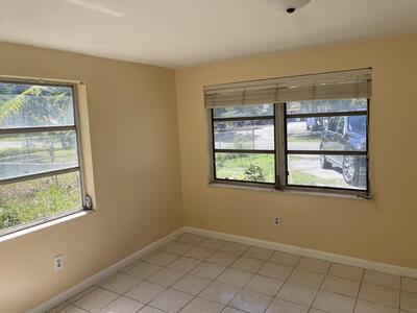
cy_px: 156
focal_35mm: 26
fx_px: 313
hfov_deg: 67.3
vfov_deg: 53.1
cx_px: 208
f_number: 1.8
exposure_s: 1/597
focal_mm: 4.25
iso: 32
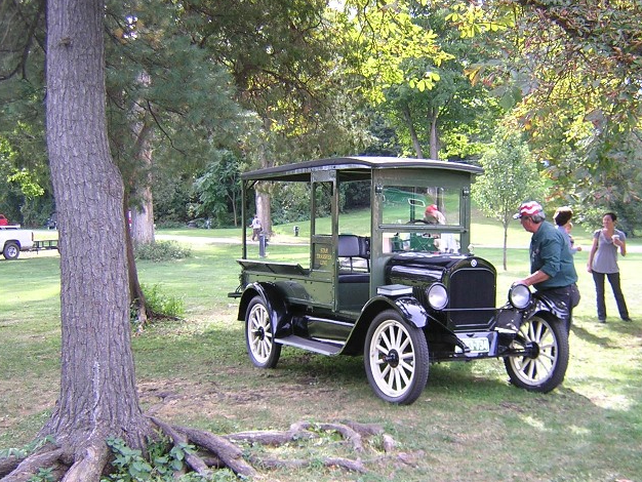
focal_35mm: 46
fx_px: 853
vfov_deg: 31.5
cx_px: 368
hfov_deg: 41.1
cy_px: 246
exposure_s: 1/65.4
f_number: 2.6
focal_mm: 4.7
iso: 100
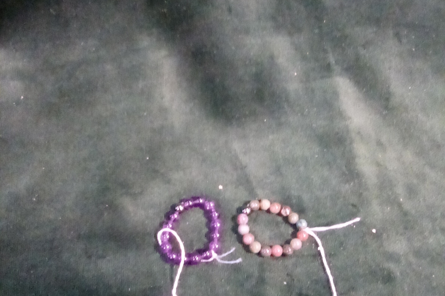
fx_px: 482
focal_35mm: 39
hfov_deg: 49.6
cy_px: 172
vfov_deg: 34.1
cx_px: 222
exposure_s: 1/20
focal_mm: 2.27
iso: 256
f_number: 2.2
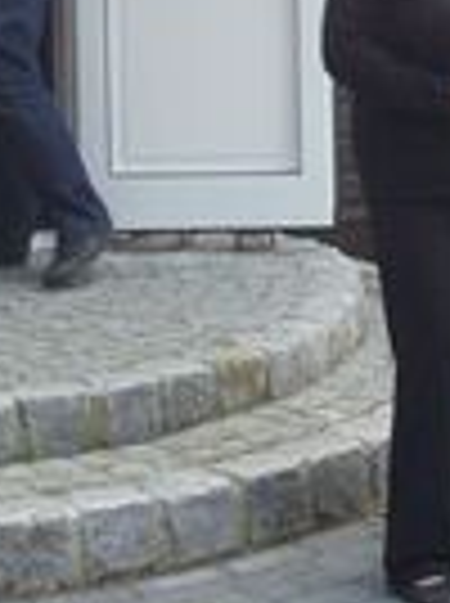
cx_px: 529
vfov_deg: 14.1
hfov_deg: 10.8
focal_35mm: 134
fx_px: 2330
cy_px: -218
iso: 80
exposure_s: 1/200
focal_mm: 7.4
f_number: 3
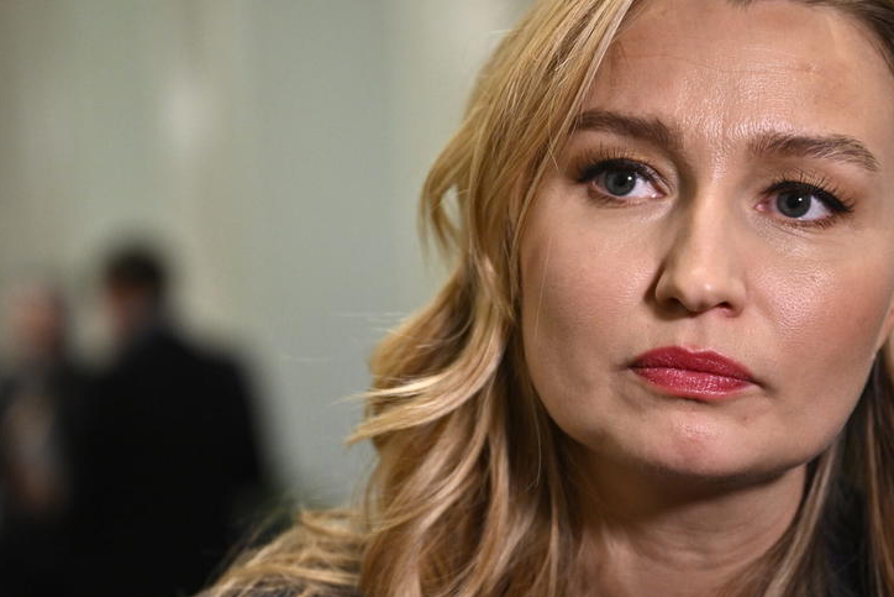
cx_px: 440
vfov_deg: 11.8
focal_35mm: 116
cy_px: 356
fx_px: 2881
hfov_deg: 17.6
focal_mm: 70
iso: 1250
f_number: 2.8
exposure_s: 1/160
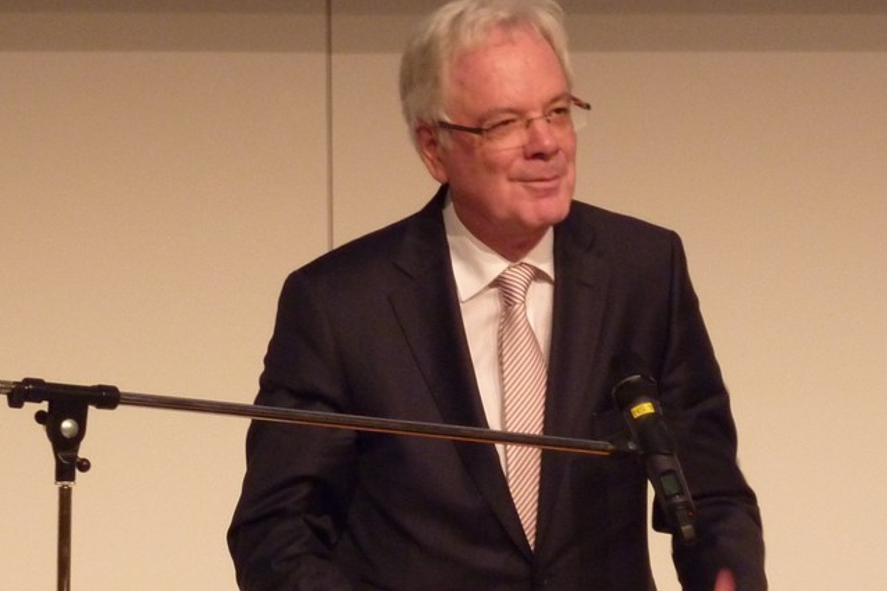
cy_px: 299
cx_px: 444
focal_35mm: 240
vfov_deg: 5.7
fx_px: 5911
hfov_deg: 8.6
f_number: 4.4
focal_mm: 21
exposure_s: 1/25
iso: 400
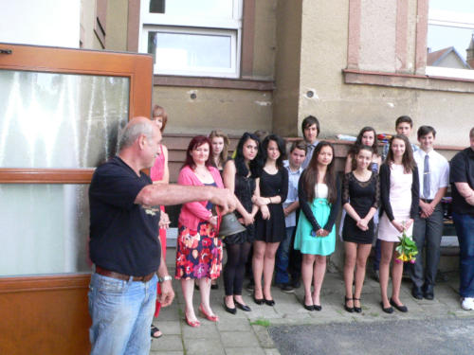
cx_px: 237
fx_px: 493
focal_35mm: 36
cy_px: 178
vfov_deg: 39.7
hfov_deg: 51.4
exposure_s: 1/60
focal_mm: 6
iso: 400
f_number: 8
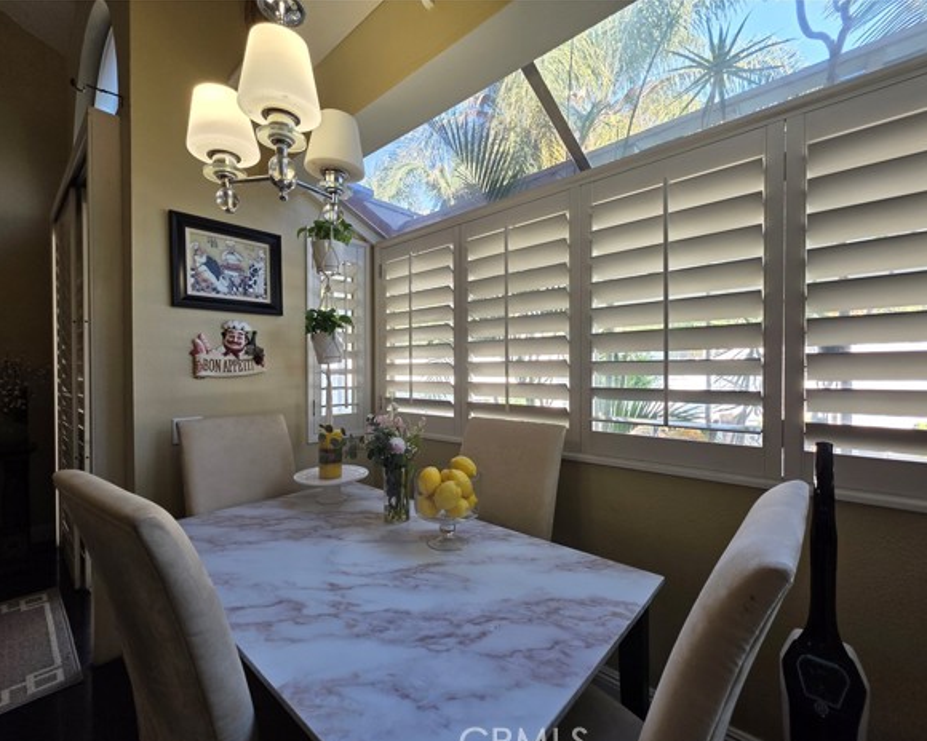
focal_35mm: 14
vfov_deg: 88.0
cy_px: 382
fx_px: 384
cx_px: 454
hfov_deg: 100.7
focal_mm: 2.2
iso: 50
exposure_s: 1/120
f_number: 1.9
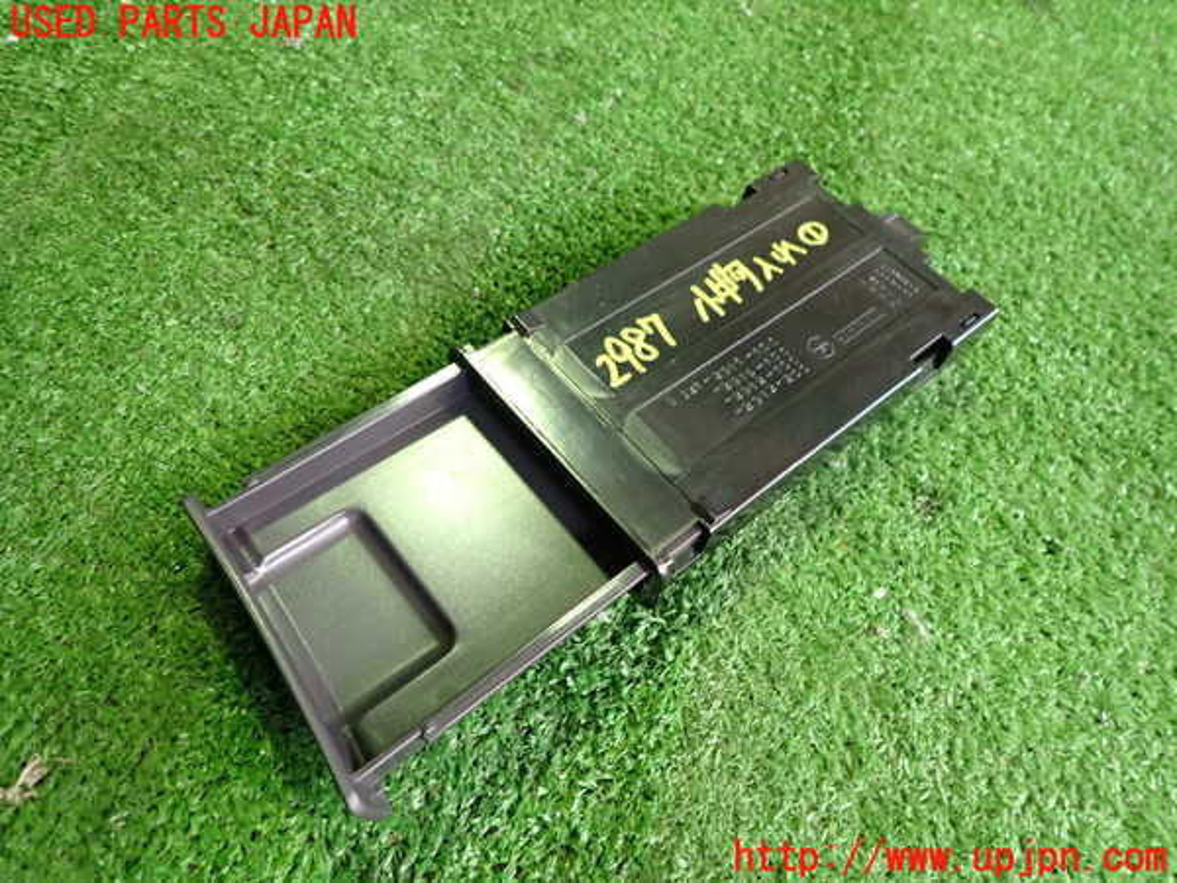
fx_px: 850
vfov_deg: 54.9
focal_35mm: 25
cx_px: 588
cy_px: 442
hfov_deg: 69.4
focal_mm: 4.5
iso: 320
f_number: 2
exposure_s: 1/30
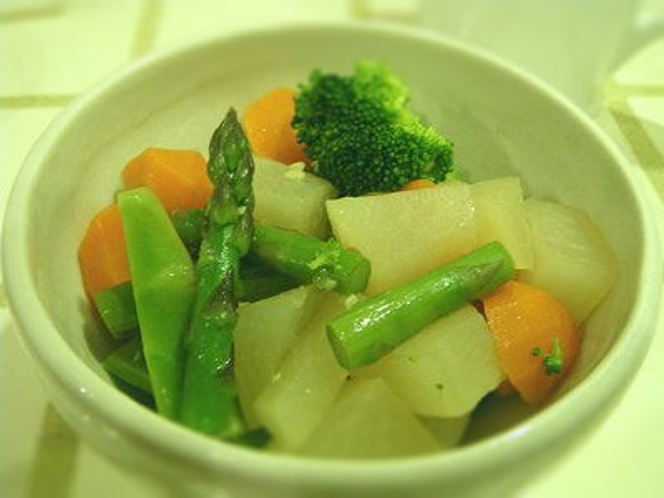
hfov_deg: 54.0
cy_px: 249
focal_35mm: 34
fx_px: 652
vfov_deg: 41.8
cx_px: 332
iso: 800
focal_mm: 6.1
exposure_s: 1/13
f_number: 3.8
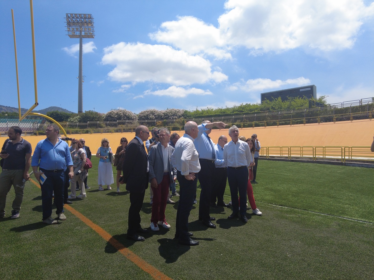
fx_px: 216
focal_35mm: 20
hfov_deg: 81.7
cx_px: 187
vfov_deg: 66.0
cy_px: 140
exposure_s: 1/1600
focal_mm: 4.4
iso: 100
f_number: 1.8
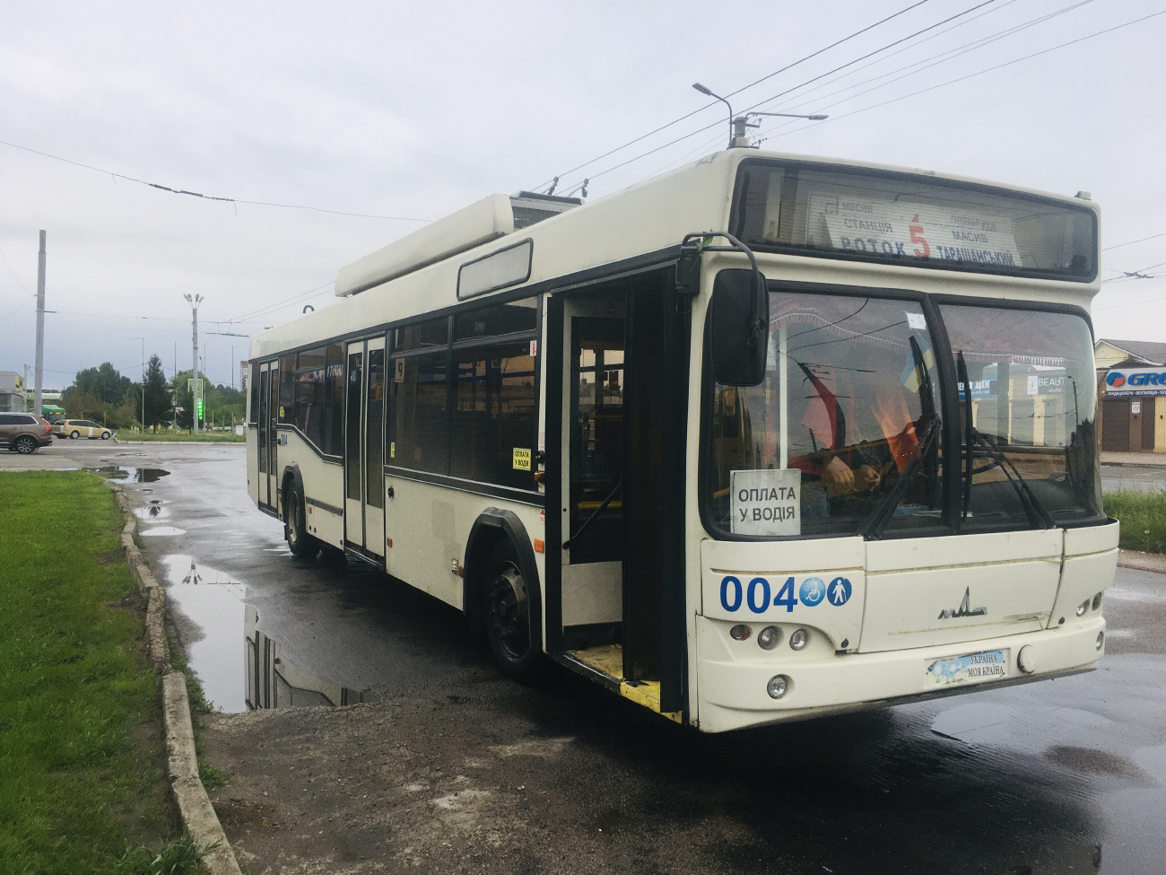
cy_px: 438
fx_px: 977
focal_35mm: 29
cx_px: 583
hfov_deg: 61.7
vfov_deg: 48.2
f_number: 2.2
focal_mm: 4.15
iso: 32
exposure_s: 1/100
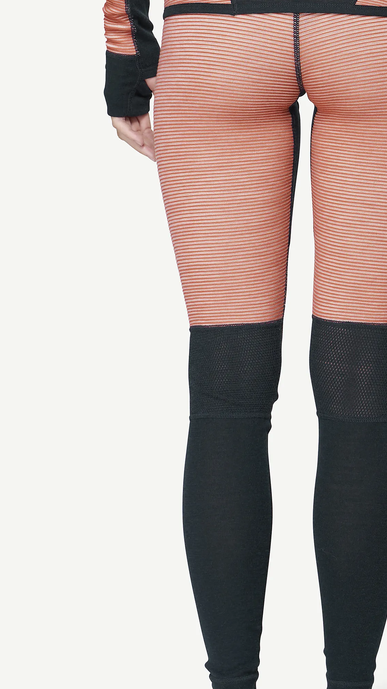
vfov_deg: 10.1
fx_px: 3850
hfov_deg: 5.8
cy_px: -4
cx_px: 295
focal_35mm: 211
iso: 100
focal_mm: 70
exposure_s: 1/50
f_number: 5.6
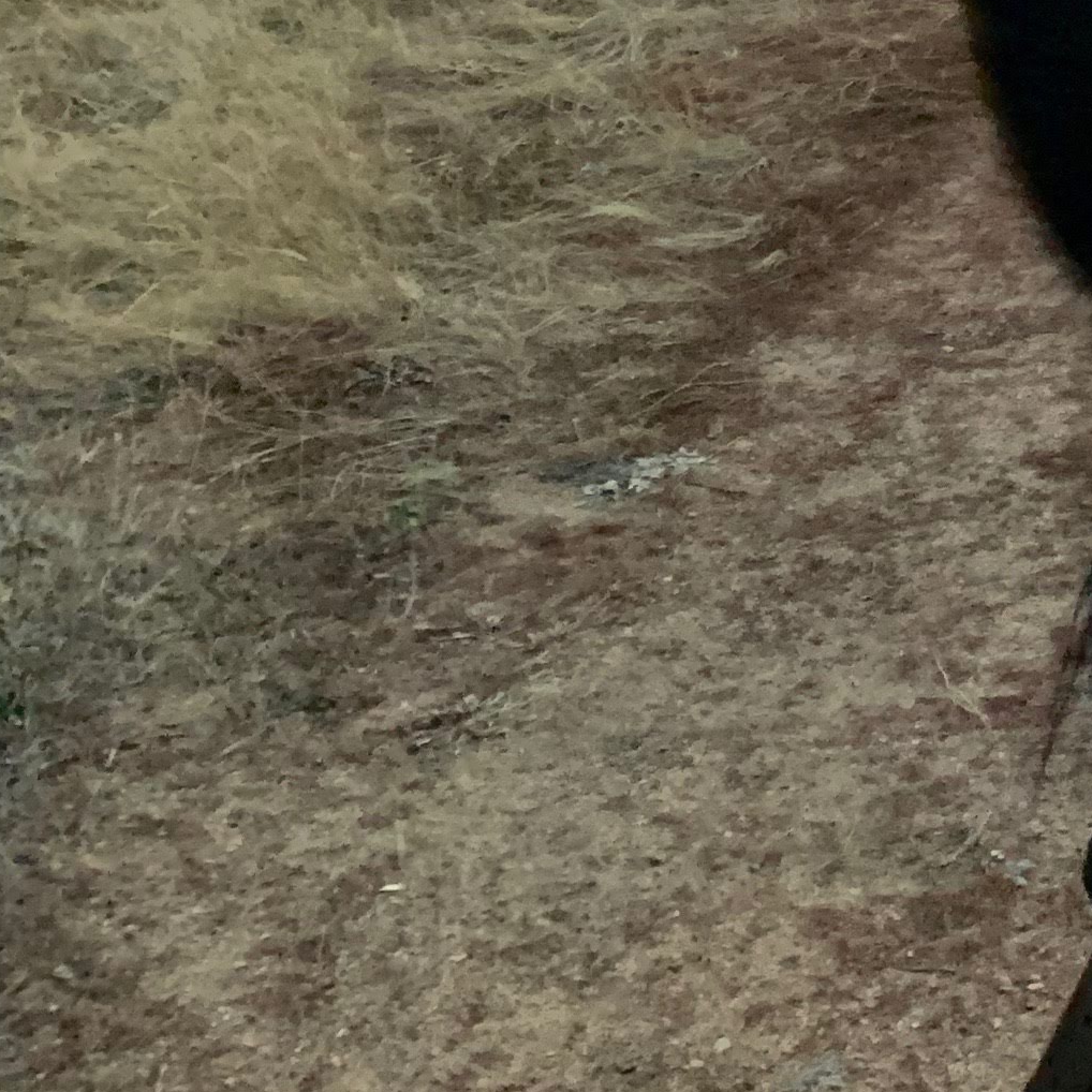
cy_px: -489
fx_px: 3248
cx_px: 1585
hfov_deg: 17.4
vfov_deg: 17.4
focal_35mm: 91
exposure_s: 1/60
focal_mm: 4.25
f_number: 1.8
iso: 320
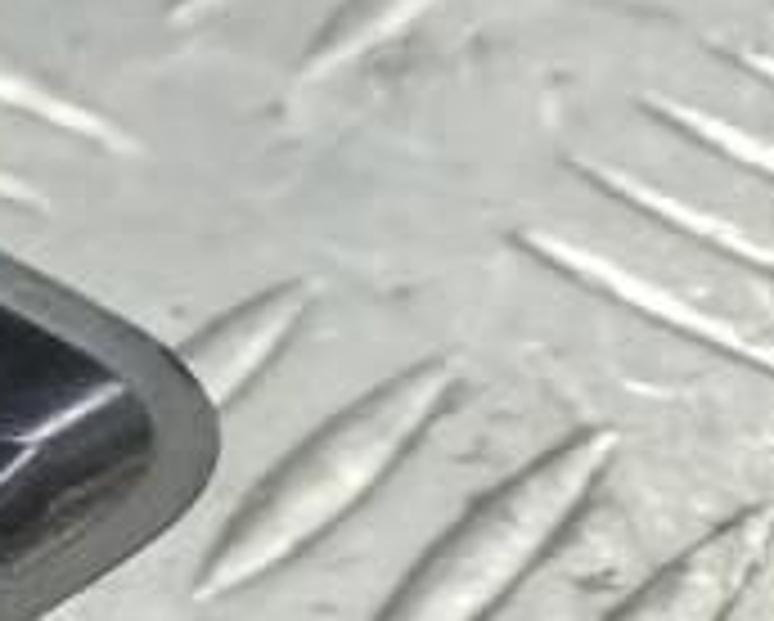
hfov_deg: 10.5
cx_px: -1354
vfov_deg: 10.7
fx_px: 3325
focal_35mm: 145
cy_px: 342
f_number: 1.8
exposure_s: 1/50
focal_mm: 4.6
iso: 100
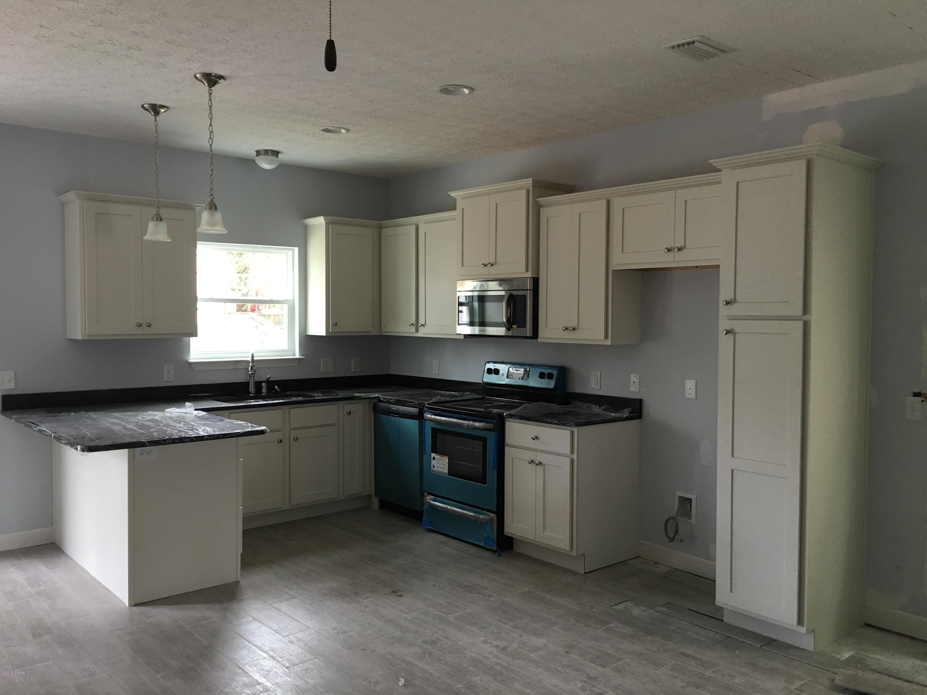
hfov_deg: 61.7
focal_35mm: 29
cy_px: 348
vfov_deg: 48.2
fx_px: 777
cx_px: 464
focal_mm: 4.15
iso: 40
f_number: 2.2
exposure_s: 1/15
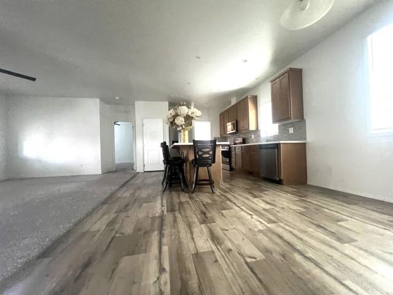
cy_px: 148
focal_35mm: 13
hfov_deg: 106.2
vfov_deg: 89.9
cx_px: 196
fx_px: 148
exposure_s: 1/60
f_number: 1.8
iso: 1000
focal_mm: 1.57
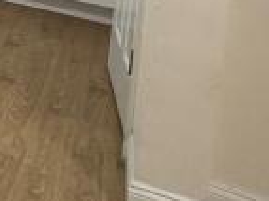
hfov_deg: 16.8
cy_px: -169
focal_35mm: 71
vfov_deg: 16.8
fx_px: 551
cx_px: -320
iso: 200
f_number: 2.2
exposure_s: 1/120
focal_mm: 2.22
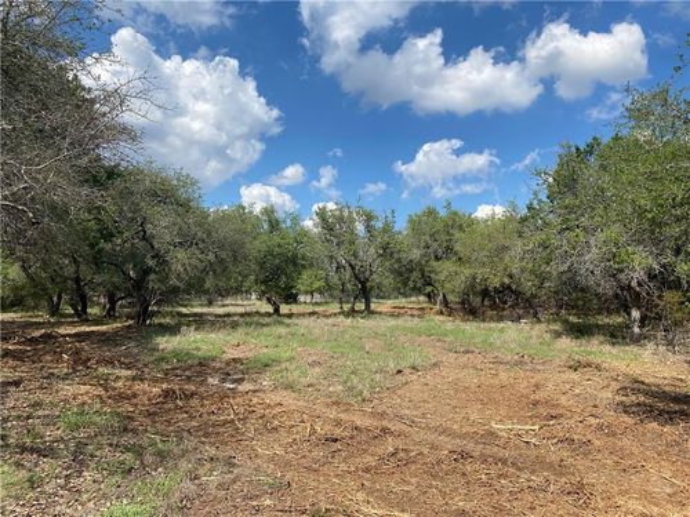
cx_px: 345
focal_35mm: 26
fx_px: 518
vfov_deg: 53.1
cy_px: 258
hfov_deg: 67.3
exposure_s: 1/3401
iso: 32
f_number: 1.8
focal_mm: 4.25
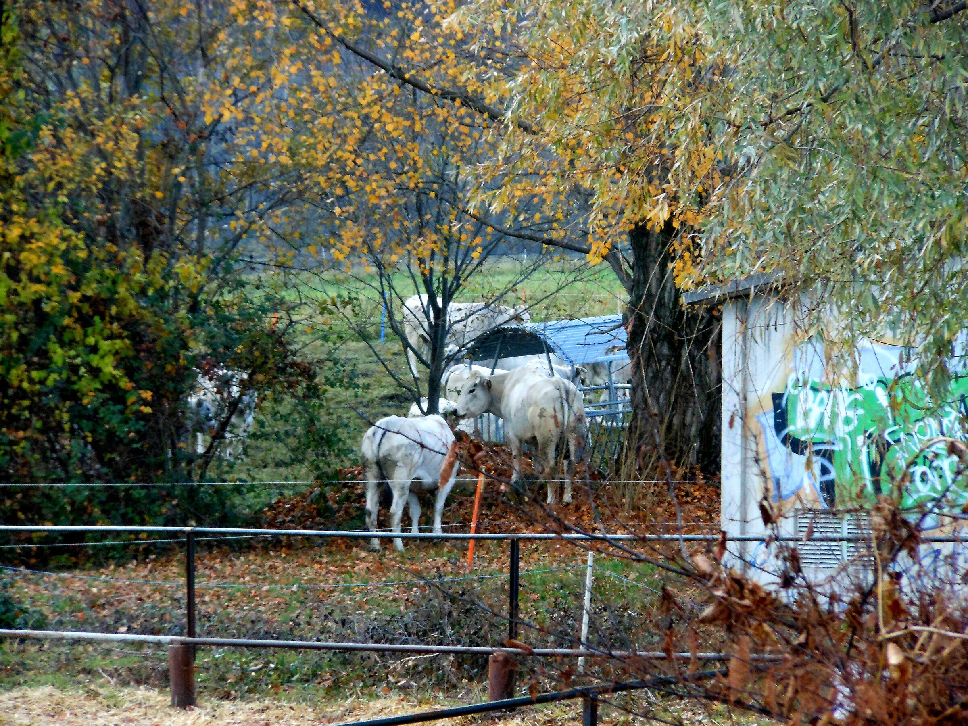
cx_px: 484
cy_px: 363
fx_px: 5481
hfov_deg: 10.1
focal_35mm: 196
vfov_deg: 7.6
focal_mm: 35
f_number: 5.6
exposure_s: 1/160
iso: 400
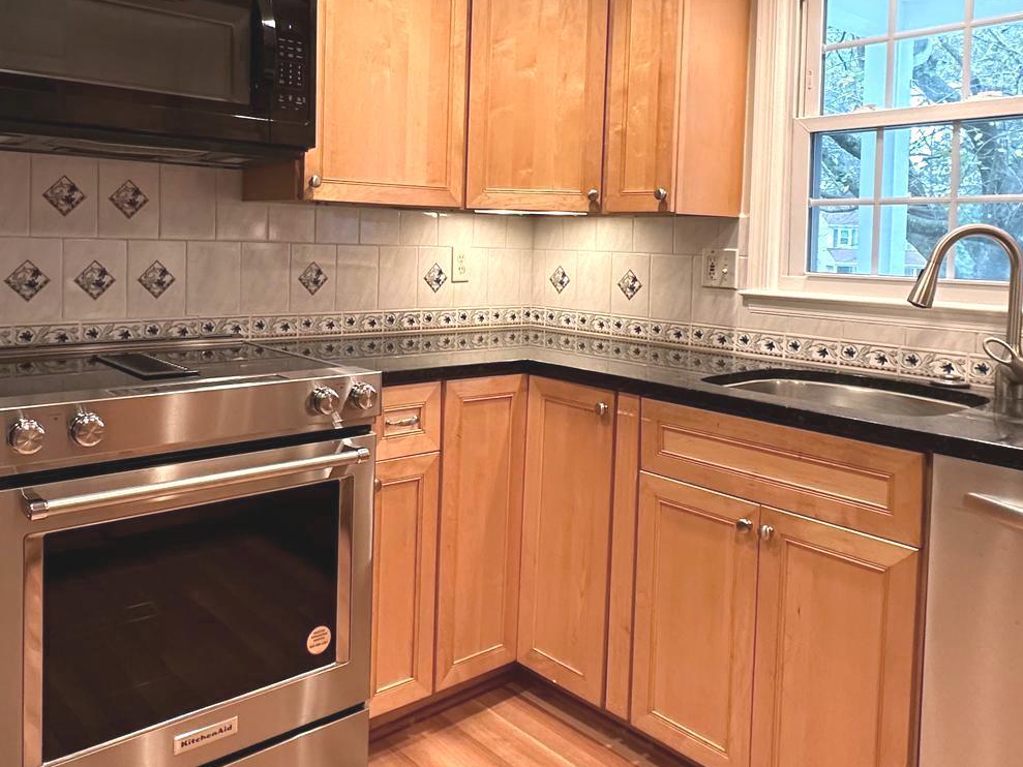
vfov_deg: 47.7
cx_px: 447
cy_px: 276
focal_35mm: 29
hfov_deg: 61.4
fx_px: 857
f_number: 2.2
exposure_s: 1/60
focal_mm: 2.22
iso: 320
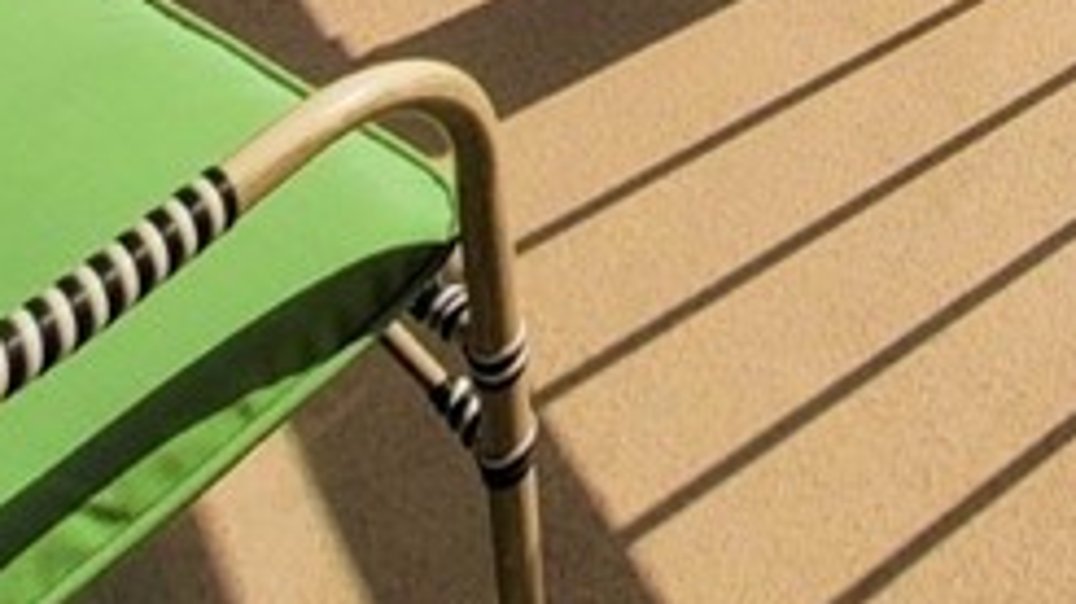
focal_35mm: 59
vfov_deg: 13.7
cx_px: 1216
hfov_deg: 31.1
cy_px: -893
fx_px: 1682
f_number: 2.2
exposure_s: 1/3617
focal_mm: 1.74
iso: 40
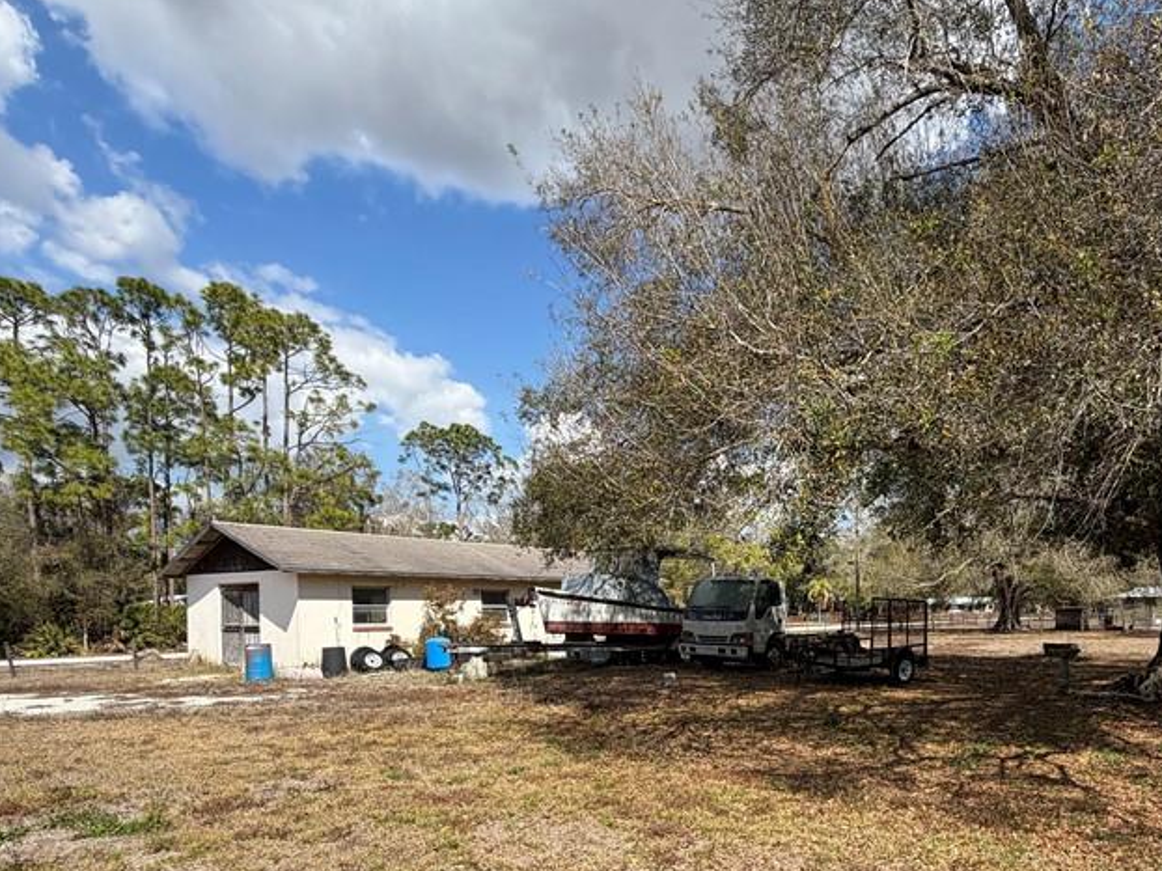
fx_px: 772
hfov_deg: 71.1
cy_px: 617
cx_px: 800
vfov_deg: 56.8
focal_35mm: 23
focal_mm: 2.22
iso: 25
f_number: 2.2
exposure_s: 1/770
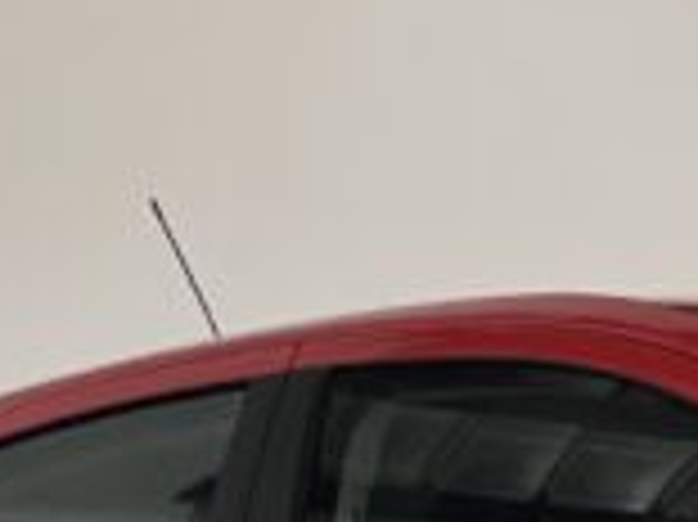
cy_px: 292
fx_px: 8019
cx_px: 1166
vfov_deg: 3.7
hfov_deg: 4.9
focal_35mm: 398
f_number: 2.8
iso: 320
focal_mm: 9
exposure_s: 1/25
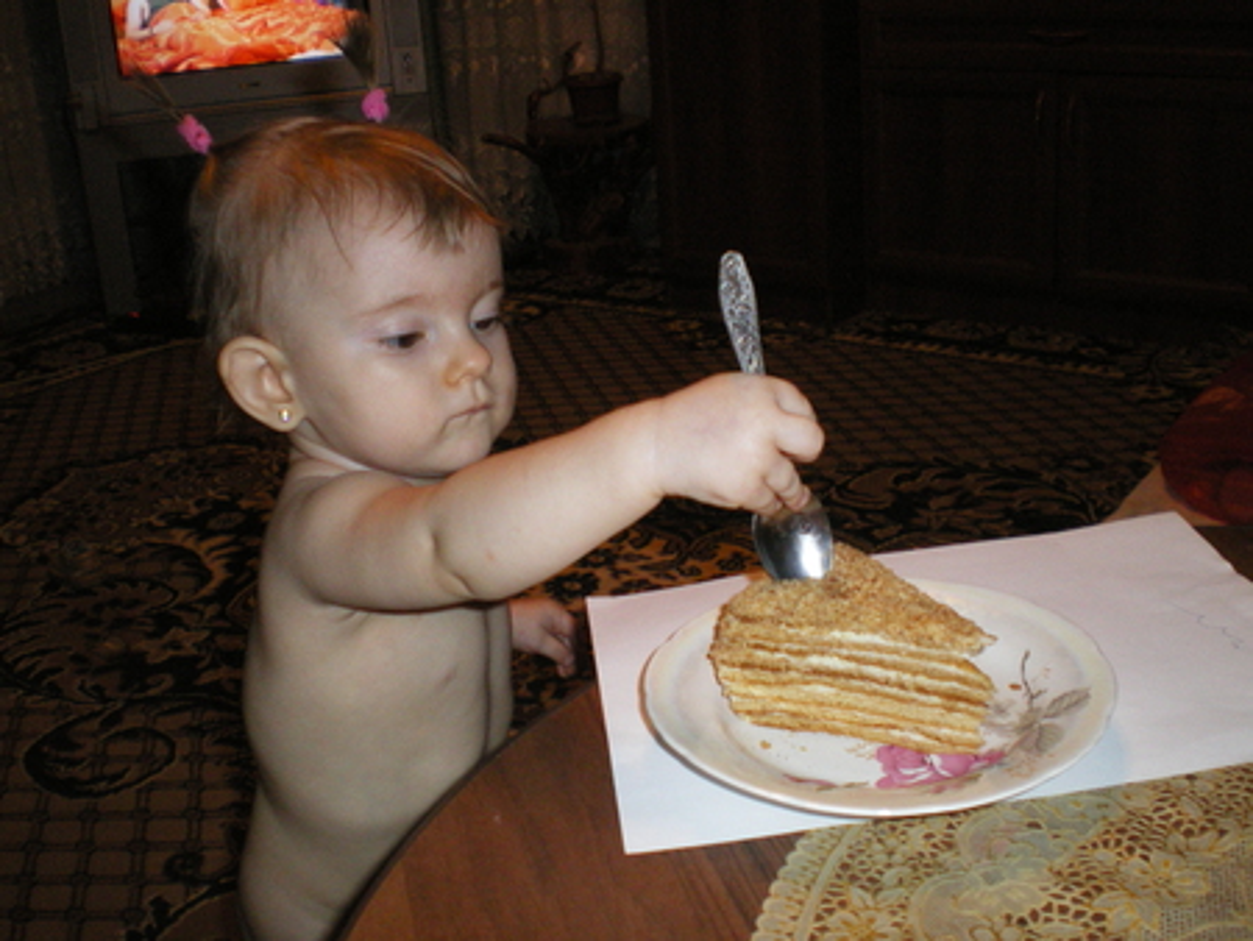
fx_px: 1376
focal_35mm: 38
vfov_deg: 37.8
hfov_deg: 49.0
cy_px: 470
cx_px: 626
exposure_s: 1/50
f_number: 3.1
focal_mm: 6.3
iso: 400
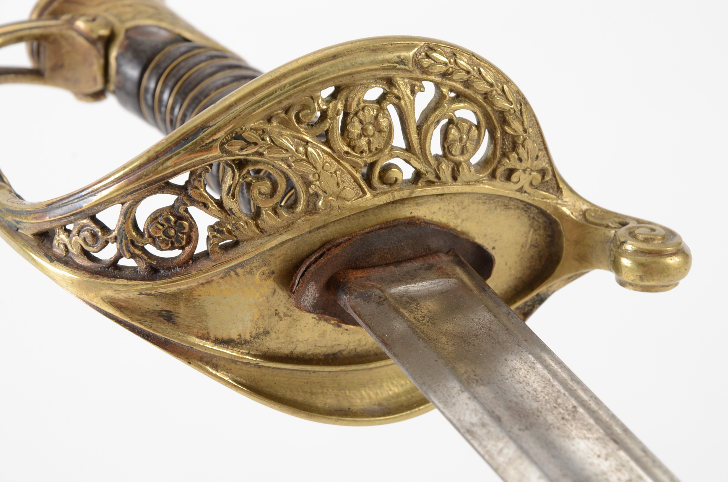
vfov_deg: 8.7
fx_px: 3178
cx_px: 364
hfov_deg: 13.1
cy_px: 241
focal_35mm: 158
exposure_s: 1/125
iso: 200
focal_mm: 105
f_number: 11
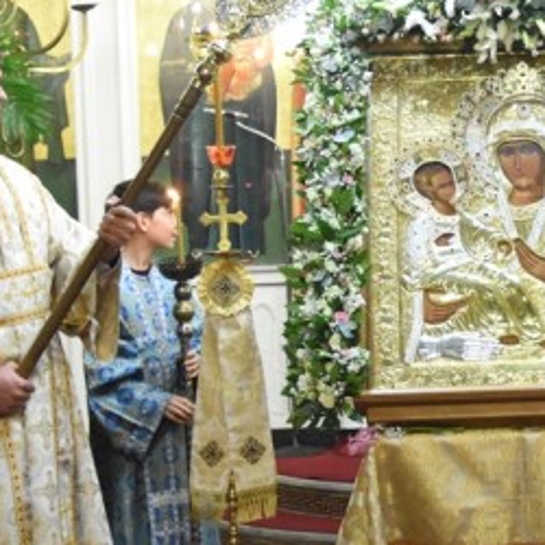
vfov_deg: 15.2
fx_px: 2048
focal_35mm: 115
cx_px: 554
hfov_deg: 14.9
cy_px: 243
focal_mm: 22
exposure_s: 1/100
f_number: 2.8
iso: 4000
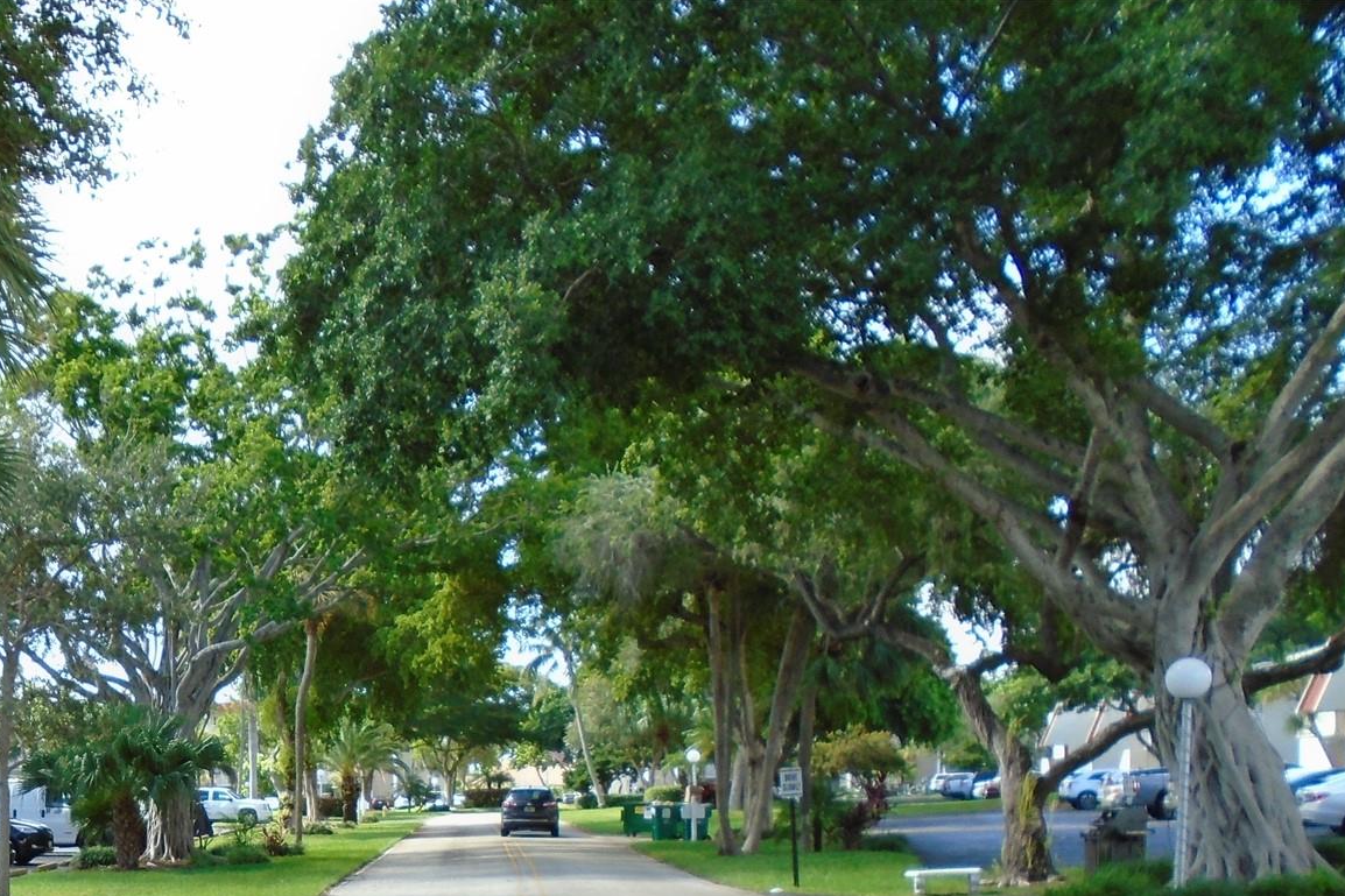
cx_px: 162
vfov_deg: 26.6
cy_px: 893
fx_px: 1793
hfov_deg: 38.6
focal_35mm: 48
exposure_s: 1/200
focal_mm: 4.6
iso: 100
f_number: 3.2
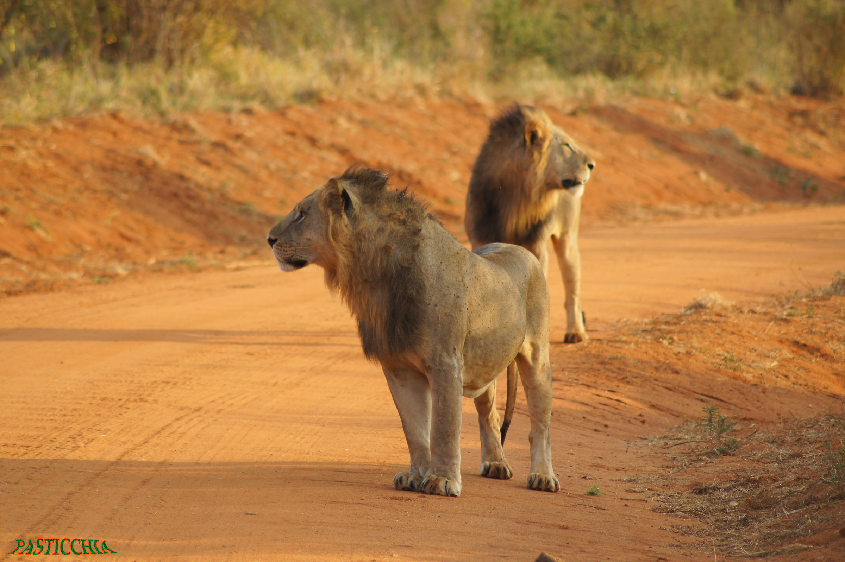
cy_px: 281
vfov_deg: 4.4
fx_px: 7389
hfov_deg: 6.5
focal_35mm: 315
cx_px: 422
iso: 200
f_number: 4.5
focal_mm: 210
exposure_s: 1/320
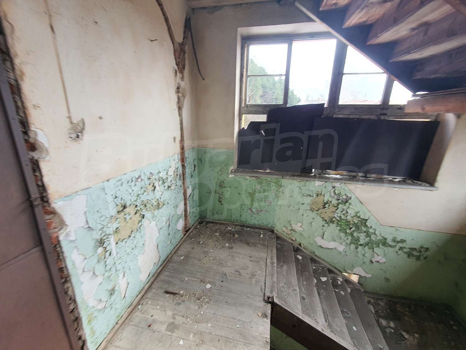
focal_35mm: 13
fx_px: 175
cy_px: 175
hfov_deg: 106.2
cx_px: 233
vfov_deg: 89.9
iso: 50
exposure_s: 1/50
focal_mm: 1.8
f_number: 2.2
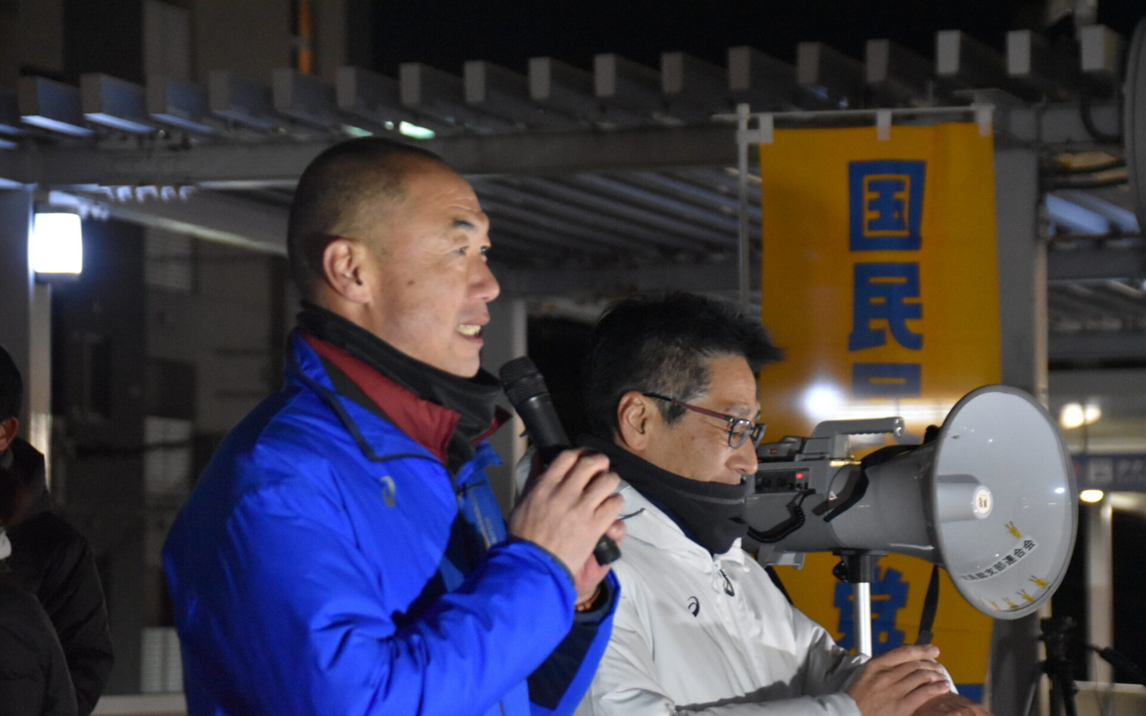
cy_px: 376
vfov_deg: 8.7
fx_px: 4685
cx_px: 573
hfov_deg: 13.9
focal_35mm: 150
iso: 5000
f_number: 5.6
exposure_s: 1/60
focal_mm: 98
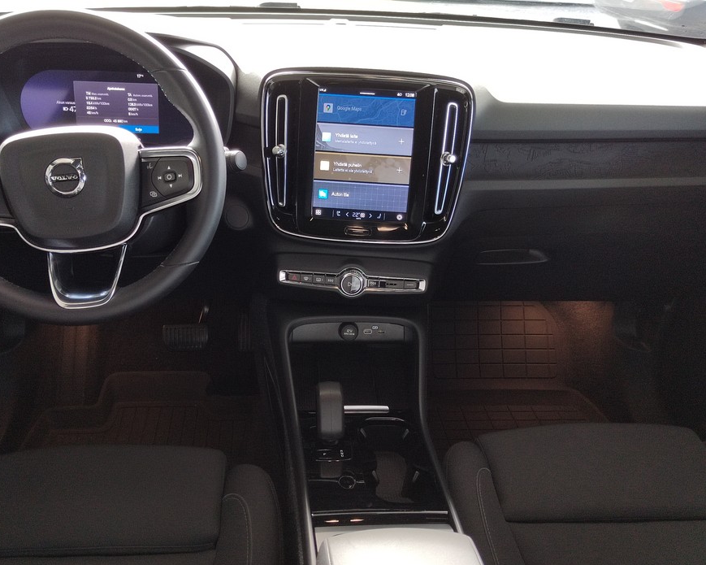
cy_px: 296
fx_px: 689
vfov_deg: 44.5
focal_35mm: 33
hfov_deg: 54.2
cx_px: 325
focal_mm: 5.52
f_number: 1.9
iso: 1088
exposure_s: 1/100
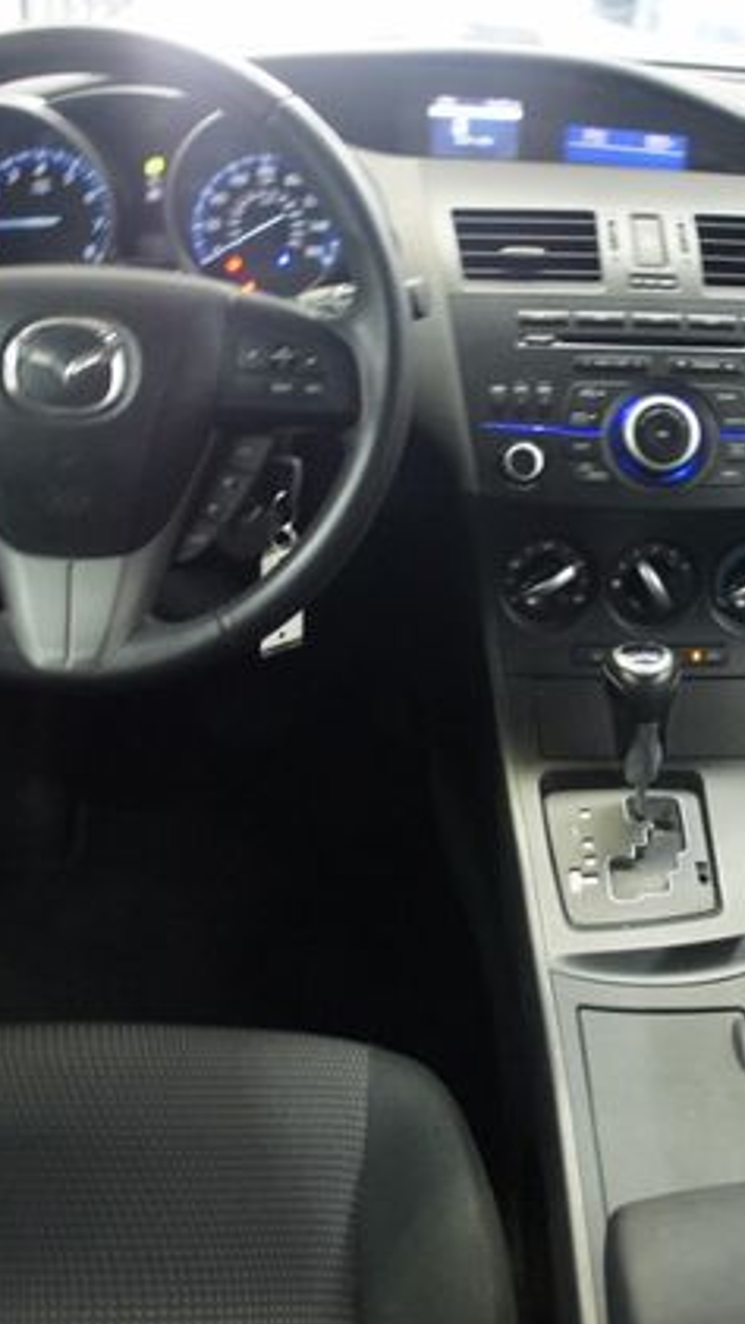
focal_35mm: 43
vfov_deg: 47.3
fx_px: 1509
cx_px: 569
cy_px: 664
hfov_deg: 27.3
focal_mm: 18
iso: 1600
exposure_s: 1/25
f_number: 3.5
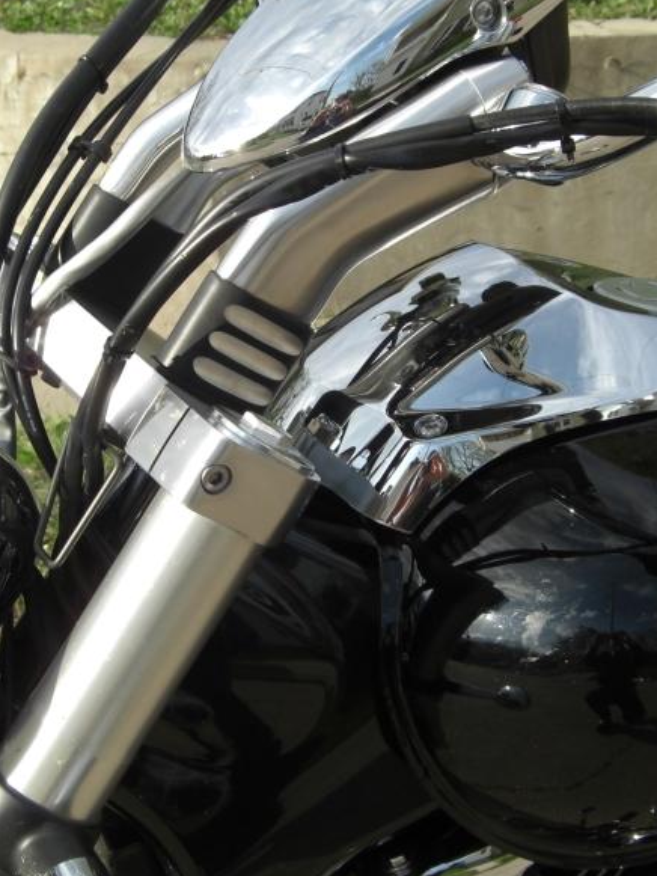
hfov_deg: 21.9
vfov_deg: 28.9
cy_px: 374
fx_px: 1695
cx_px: 286
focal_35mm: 67
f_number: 4
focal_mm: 7.9
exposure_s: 1/500
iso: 80
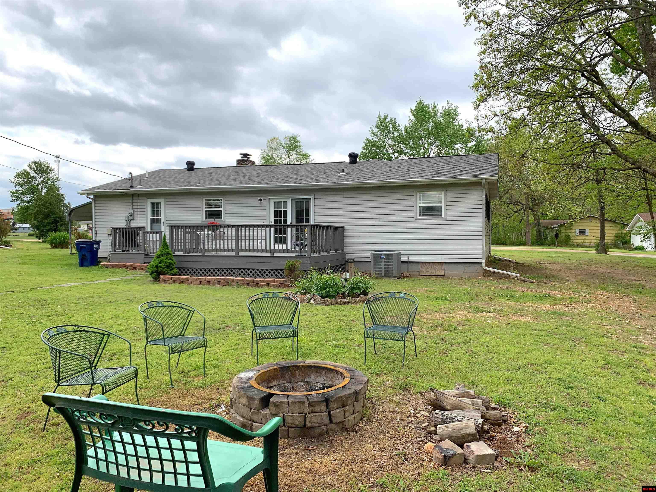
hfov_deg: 67.3
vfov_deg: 53.1
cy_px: 246
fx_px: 493
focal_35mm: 26
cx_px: 328
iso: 25
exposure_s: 1/1427
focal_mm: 4.25
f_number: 1.8
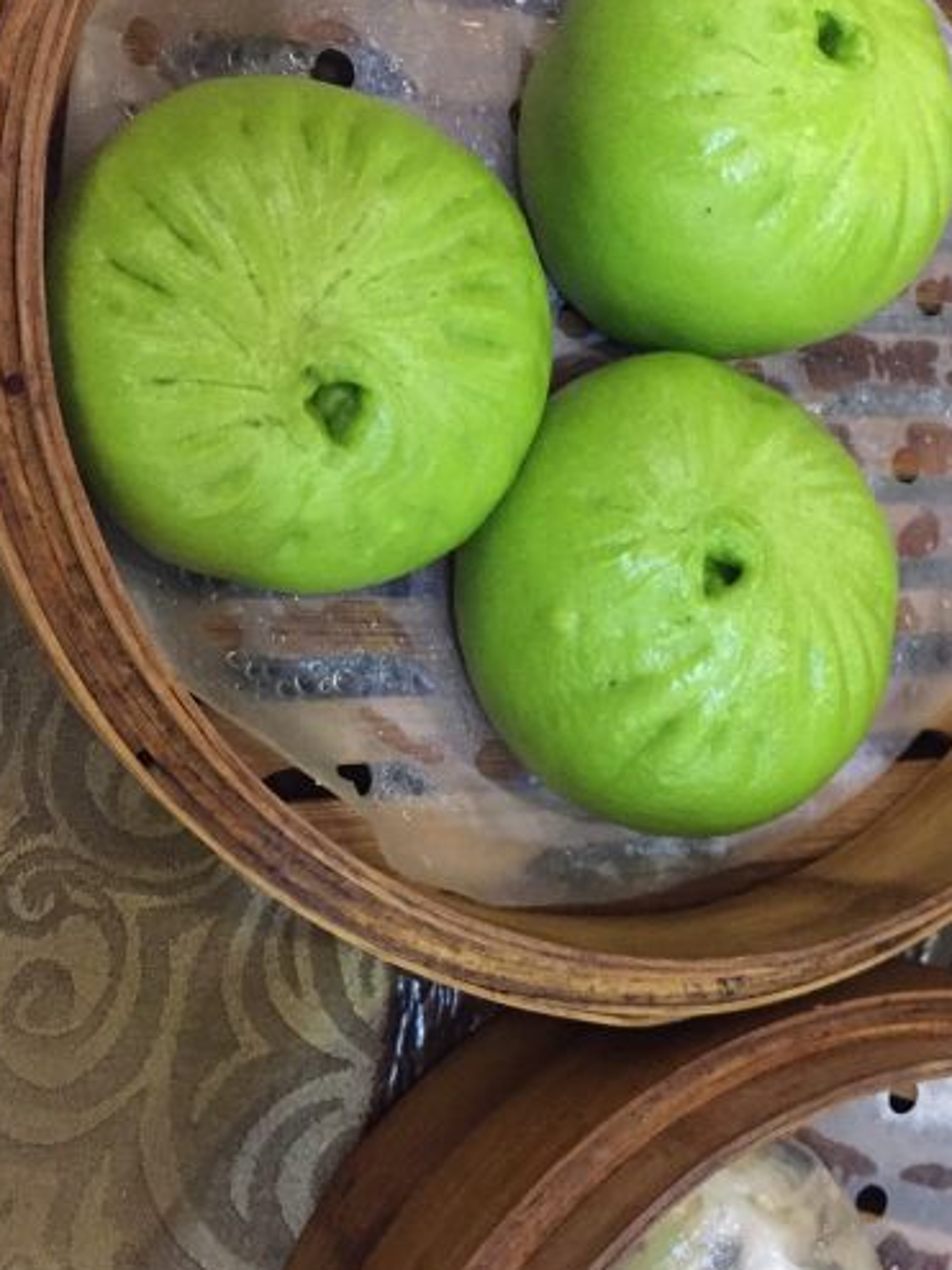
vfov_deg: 45.7
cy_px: 685
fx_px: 1504
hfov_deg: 34.7
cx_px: 645
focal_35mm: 41
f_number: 2.2
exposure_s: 1/17
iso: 400
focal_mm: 4.15
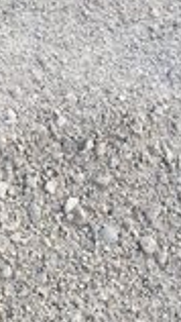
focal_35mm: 80
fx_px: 682
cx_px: -169
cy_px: 279
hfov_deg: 13.3
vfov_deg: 25.8
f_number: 2.2
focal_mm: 4.15
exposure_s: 1/405
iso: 25
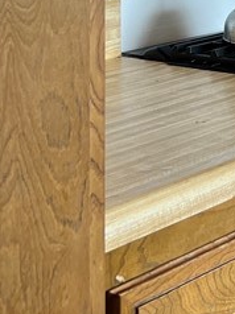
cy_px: -113
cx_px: 412
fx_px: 1016
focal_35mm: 112
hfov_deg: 12.2
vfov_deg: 16.5
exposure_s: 1/120
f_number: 1.5
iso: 64
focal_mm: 5.7
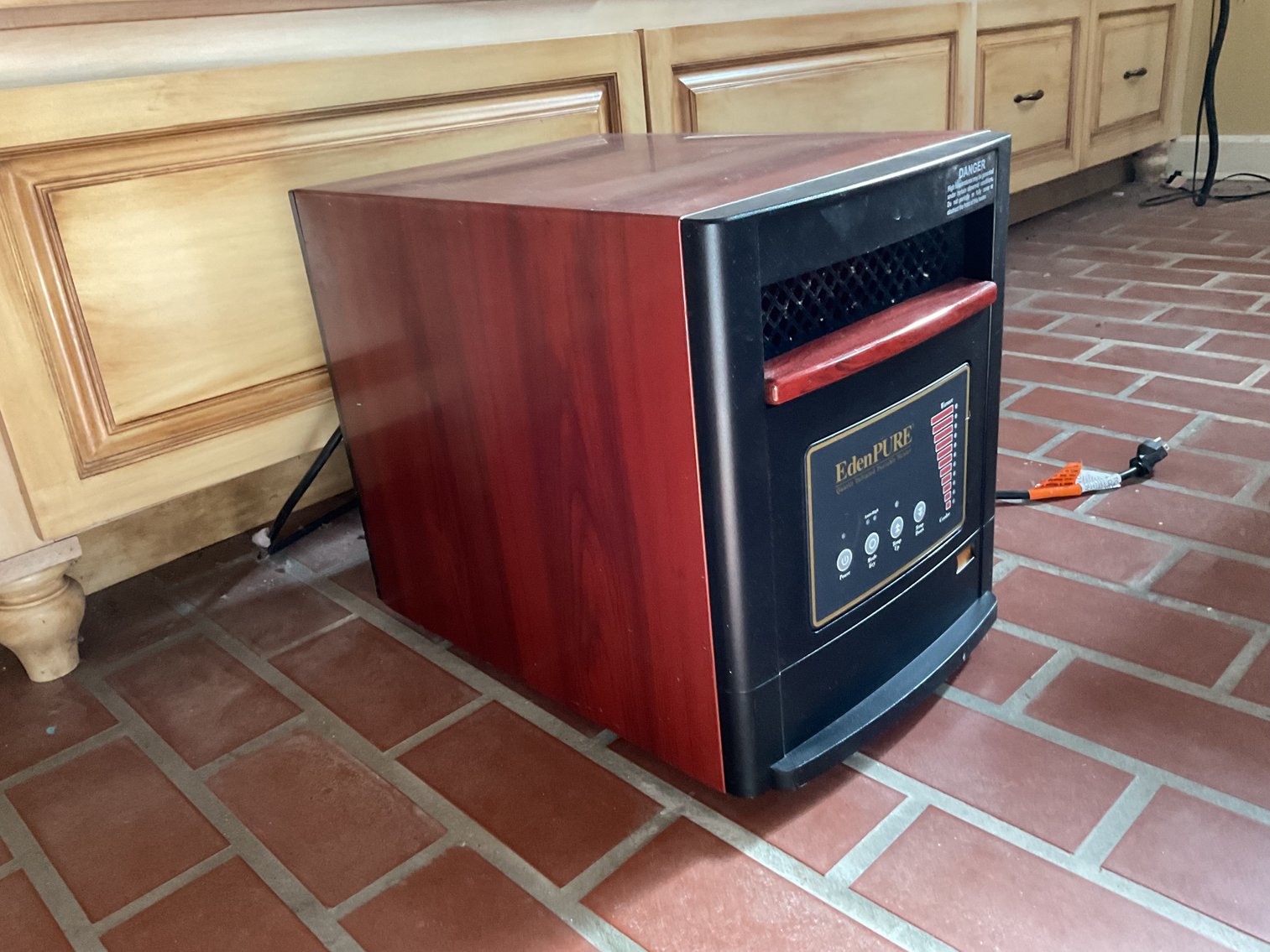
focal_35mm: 29
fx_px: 1064
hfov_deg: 61.7
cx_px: 635
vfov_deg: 48.2
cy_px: 476
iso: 250
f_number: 1.8
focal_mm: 3
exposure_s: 1/30
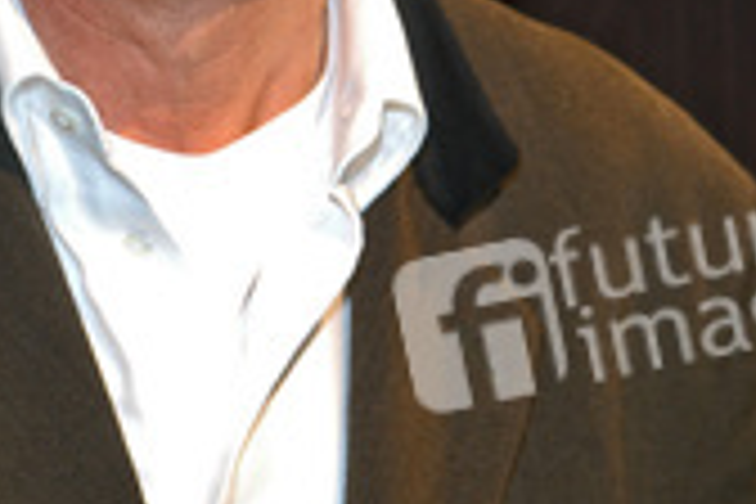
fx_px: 4641
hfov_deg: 9.3
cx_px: 216
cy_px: 81
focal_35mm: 221
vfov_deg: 6.2
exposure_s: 1/60
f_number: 6.3
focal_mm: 62
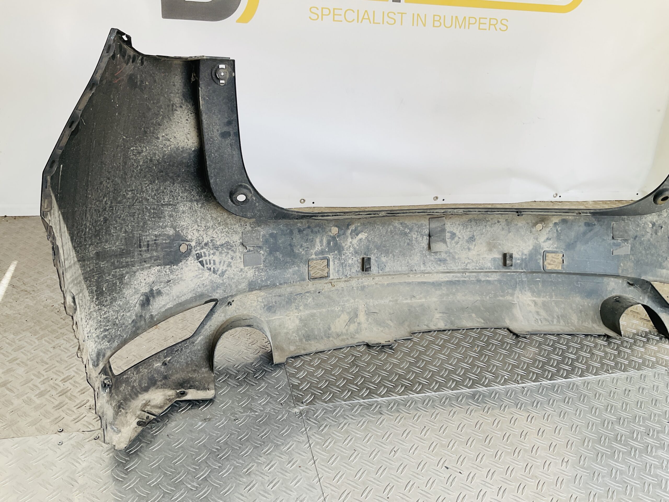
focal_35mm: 29
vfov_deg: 48.2
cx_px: 334
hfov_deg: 61.7
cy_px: 251
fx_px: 560
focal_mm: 3
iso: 16
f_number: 1.8
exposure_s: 1/166
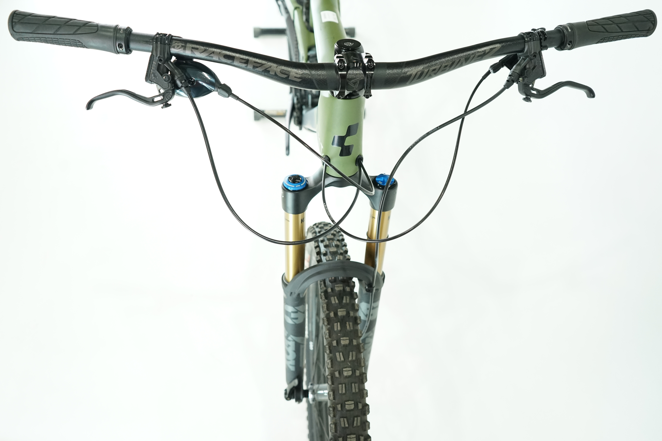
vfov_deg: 45.0
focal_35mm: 29
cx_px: 331
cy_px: 220
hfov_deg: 63.7
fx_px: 533
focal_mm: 29
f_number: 4
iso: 2000
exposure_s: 1/200
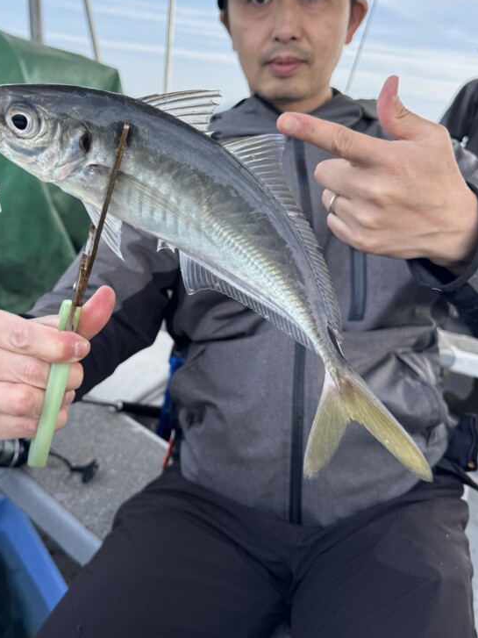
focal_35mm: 33
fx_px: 608
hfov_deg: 42.3
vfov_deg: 55.1
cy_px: 263
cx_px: 155
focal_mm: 6.76
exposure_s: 1/995
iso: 80
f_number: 1.78
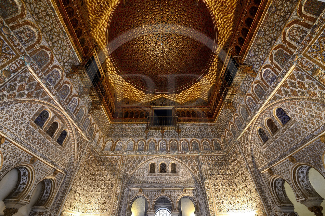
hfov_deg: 100.4
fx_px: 135
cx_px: 162
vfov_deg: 77.3
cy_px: 108
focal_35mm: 15
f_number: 5
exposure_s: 1/10
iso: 1600
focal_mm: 15
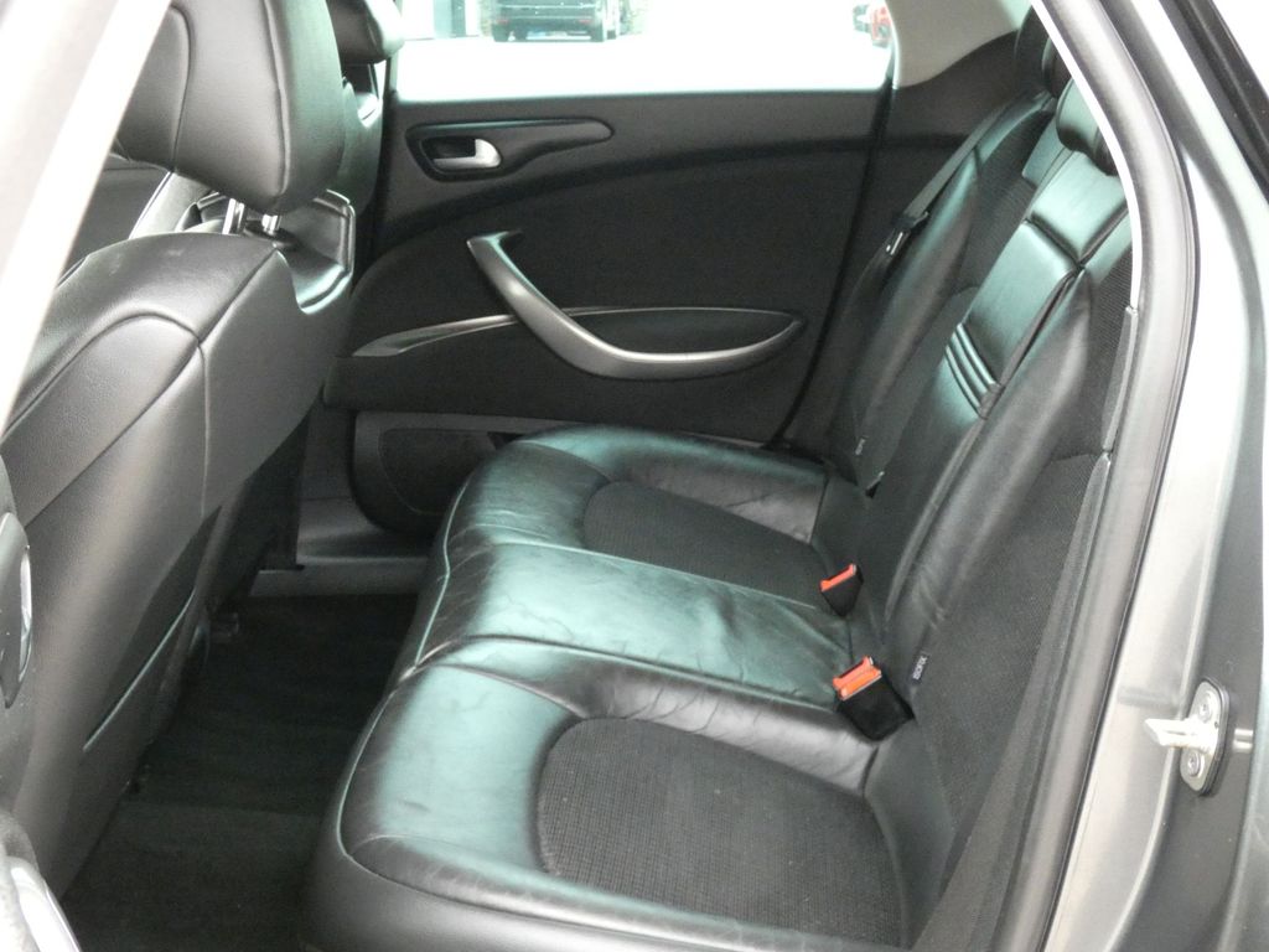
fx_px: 1760
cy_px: 476
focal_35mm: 48
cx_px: 634
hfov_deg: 39.7
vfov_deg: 30.3
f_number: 5.6
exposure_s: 1/30
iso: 1600
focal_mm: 8.6
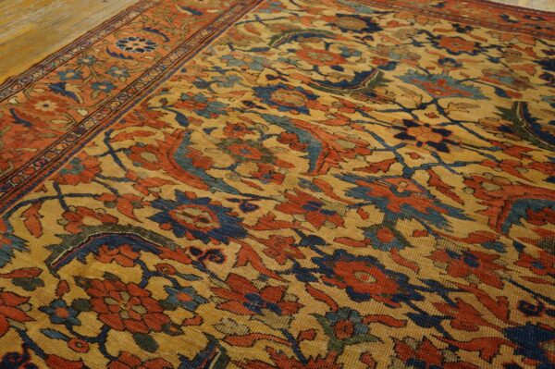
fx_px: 485
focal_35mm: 32
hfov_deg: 59.5
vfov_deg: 41.6
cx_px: 278
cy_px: 184
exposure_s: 1/60
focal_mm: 21
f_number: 4
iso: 800
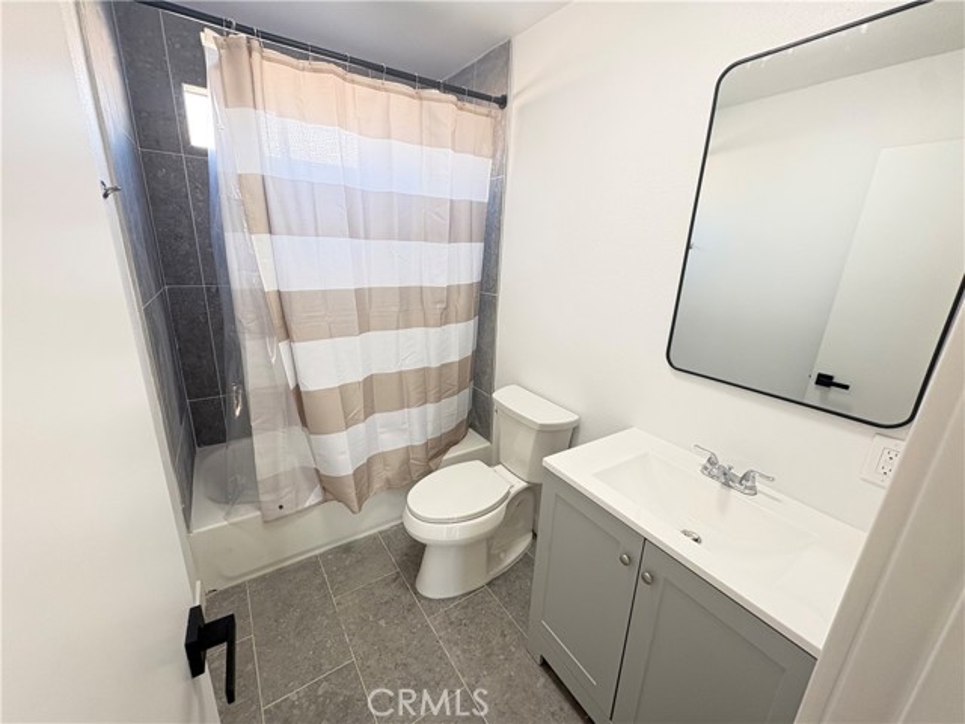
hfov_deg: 102.1
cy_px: 362
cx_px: 482
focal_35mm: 14
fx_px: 390
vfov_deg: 85.7
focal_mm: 2.22
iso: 250
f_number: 2.2
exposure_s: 1/60
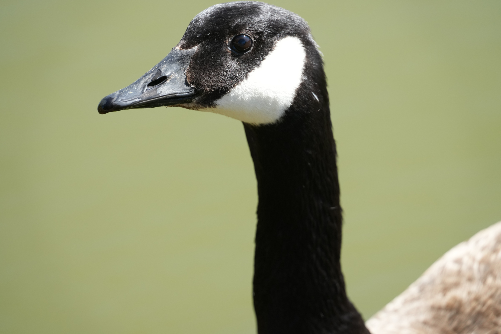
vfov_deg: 2.3
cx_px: 250
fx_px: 8349
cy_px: 167
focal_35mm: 600
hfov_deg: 3.4
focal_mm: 600
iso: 1250
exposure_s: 1/1250
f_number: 5.6
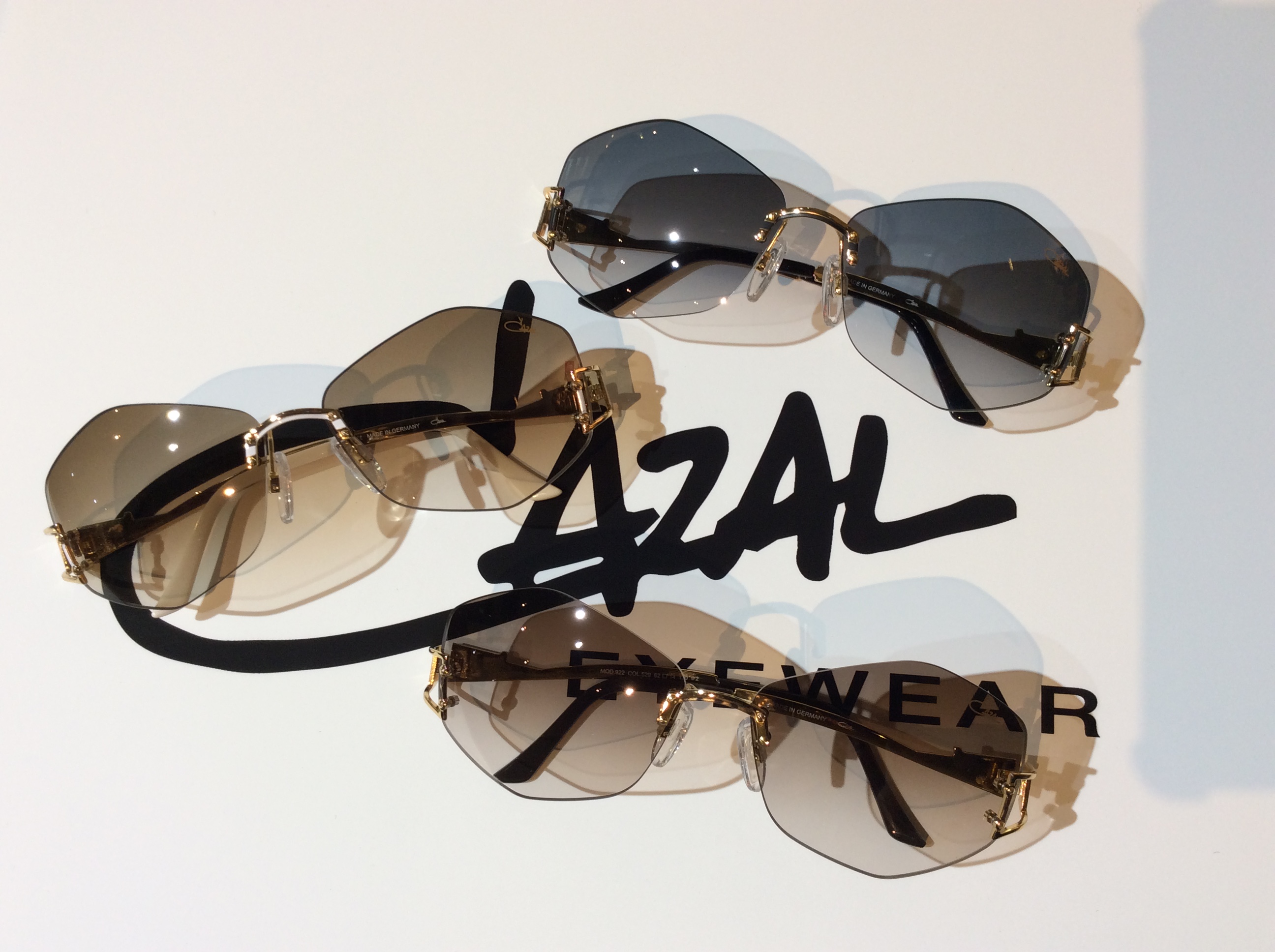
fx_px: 1177
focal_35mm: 32
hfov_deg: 56.9
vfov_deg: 44.1
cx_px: 638
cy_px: 476
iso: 32
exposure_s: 1/33
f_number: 2.4
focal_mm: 3.3
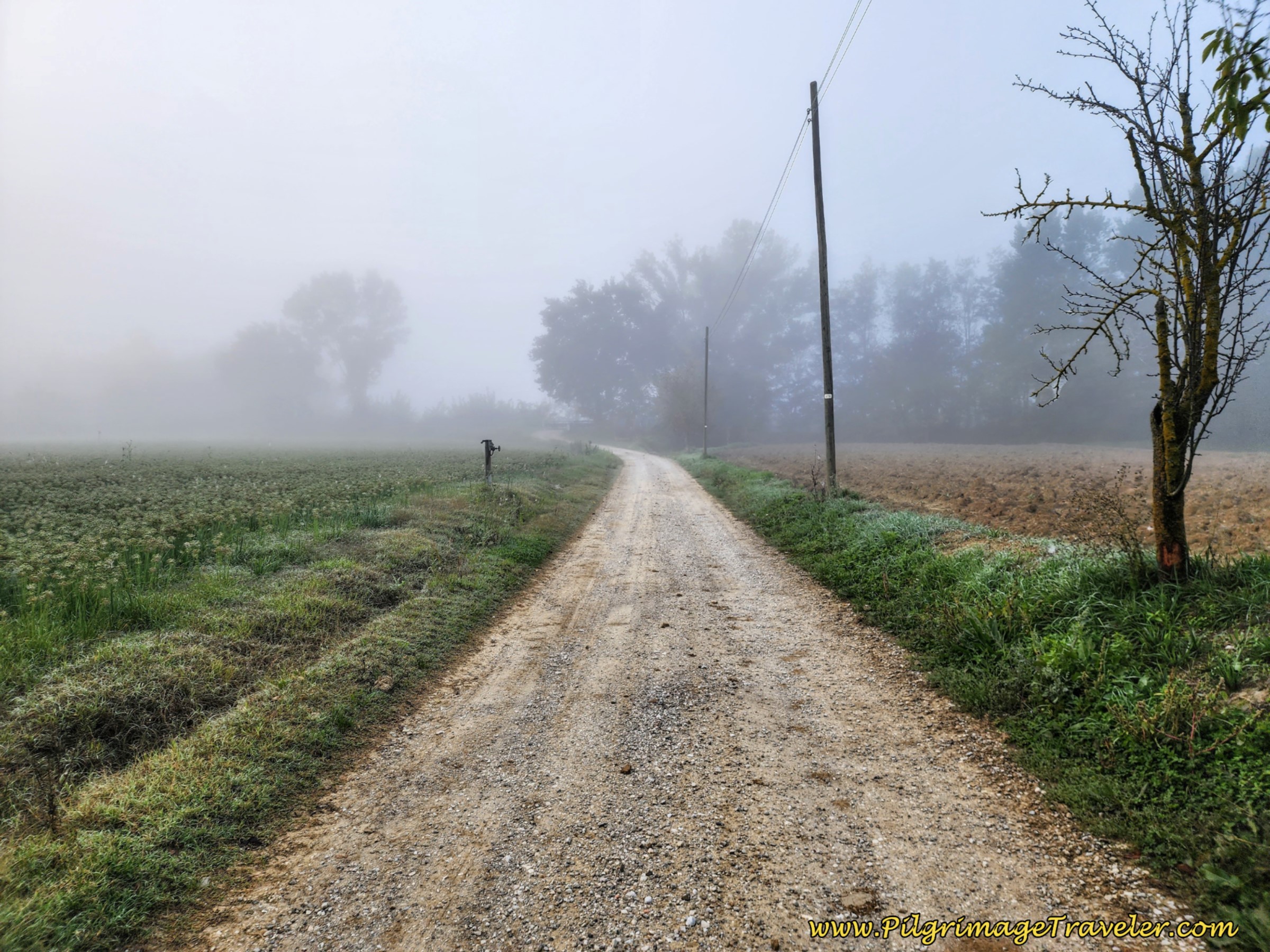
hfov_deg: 73.9
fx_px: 844
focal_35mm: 23
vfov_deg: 58.9
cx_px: 635
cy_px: 476
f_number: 1.8
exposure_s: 1/180
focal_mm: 6.4
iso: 25
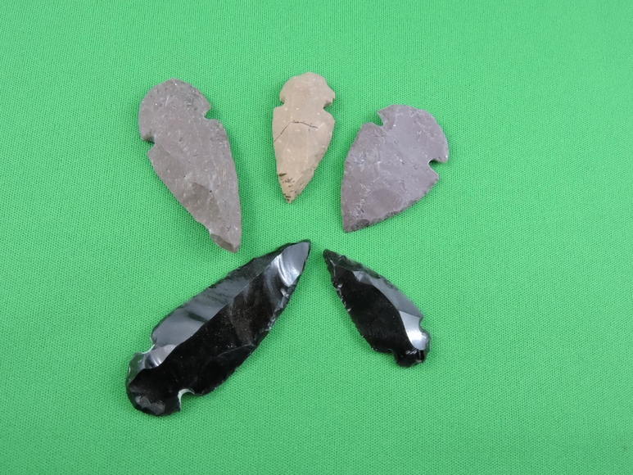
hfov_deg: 60.0
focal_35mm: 30
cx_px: 316
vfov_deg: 46.8
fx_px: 549
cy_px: 238
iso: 720
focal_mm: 5.4
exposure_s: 1/125
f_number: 3.5
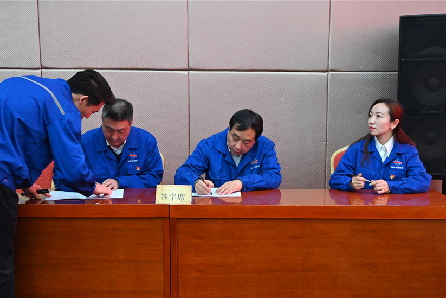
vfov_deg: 35.1
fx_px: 471
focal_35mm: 38
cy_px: 153
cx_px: 219
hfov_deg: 50.7
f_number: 4
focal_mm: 37
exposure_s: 1/100
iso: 3200
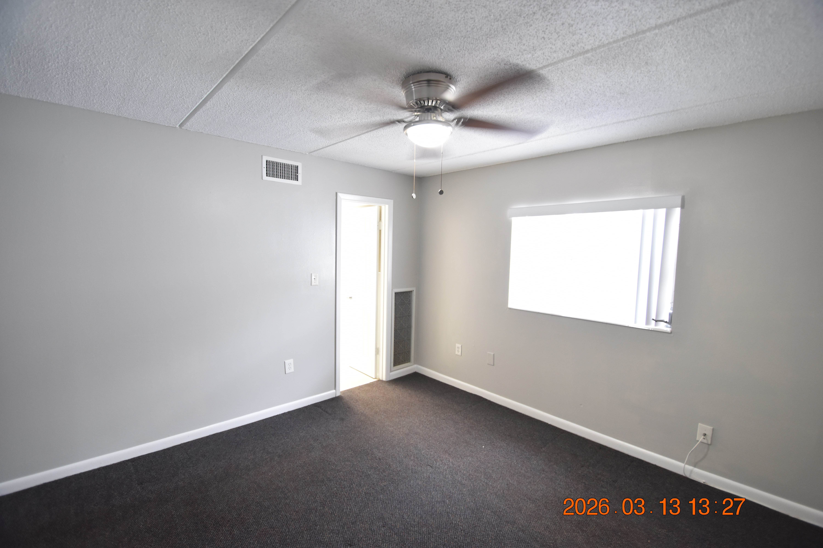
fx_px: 343
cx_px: 412
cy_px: 274
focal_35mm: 15
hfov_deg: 100.4
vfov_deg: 77.3
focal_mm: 10
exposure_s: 1/15
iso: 800
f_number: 3.5
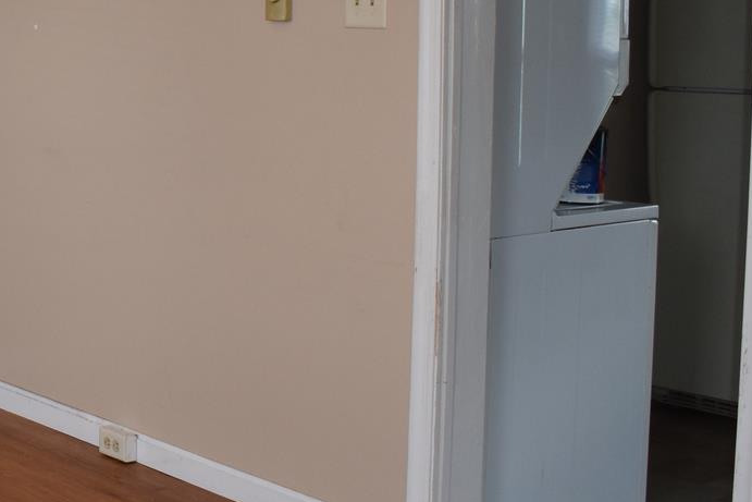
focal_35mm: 80
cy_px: 185
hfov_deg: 23.0
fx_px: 1671
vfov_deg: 17.0
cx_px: -175
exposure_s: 1/200
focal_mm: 18
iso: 450
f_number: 3.5
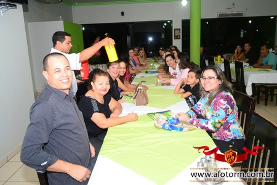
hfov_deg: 61.9
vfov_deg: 43.6
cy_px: 92
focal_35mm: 30
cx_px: 138
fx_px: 231
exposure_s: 1/60
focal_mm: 20
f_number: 4
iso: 800
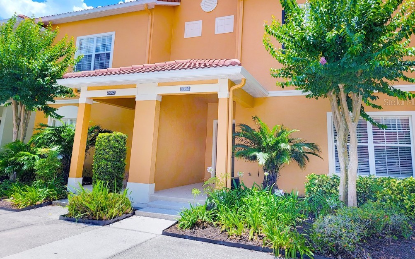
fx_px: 294
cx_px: 211
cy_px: 102
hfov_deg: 70.4
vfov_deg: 47.3
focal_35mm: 26
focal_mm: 6.7
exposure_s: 1/746
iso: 16
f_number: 1.8
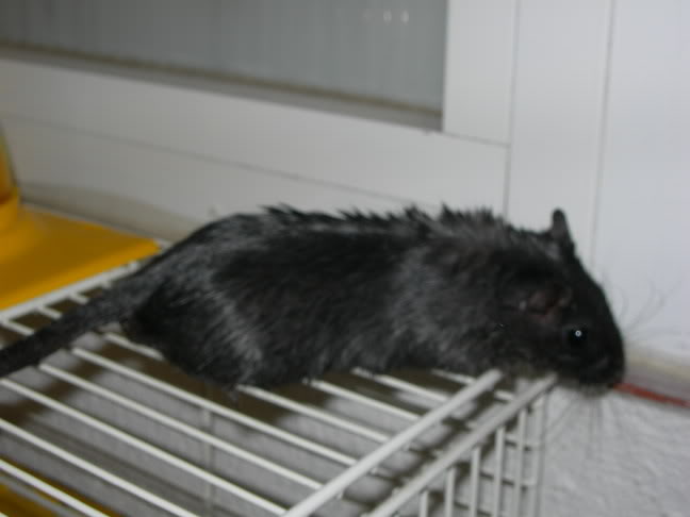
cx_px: 345
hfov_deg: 31.7
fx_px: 1216
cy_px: 258
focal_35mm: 61
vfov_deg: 24.0
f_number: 5.9
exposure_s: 1/60.1
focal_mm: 12.7
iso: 50
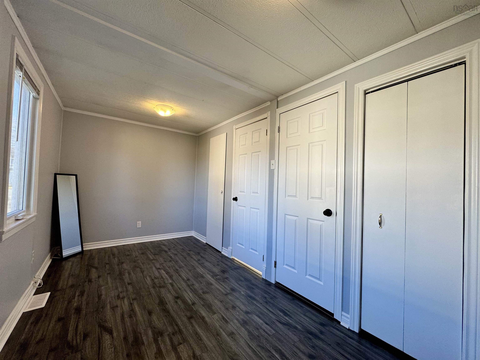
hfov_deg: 102.1
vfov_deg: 85.7
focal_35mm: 14
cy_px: 180
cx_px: 240
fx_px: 194
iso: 100
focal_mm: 2.22
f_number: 2.2
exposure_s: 1/120
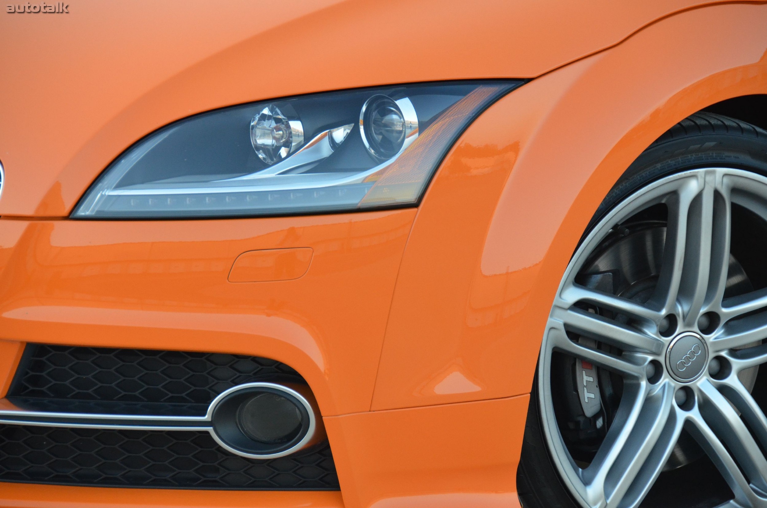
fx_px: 4146
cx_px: 384
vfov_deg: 7.0
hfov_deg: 10.6
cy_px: 254
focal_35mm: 195
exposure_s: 1/320
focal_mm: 130
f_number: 5.6
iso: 1600
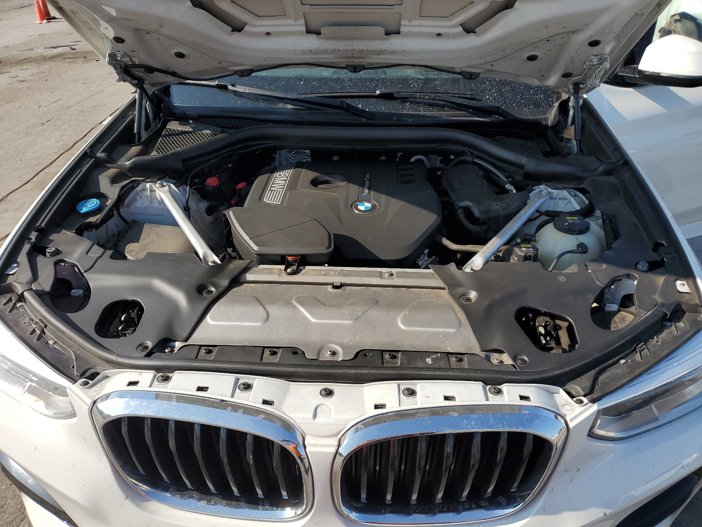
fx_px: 527
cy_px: 264
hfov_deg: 67.3
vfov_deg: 53.1
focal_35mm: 26
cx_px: 351
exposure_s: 1/3333
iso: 50
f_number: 1.5
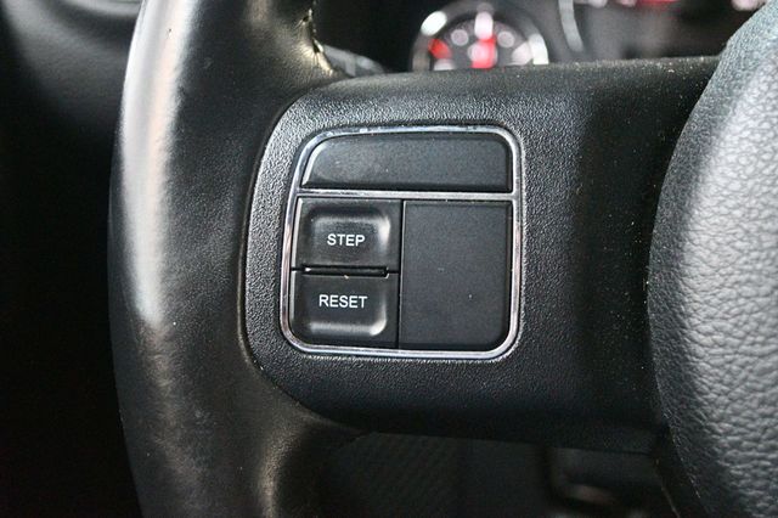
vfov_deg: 26.5
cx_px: 389
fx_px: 1102
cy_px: 259
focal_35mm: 51
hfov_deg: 38.9
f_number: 5
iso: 12800
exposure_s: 1/60
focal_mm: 34
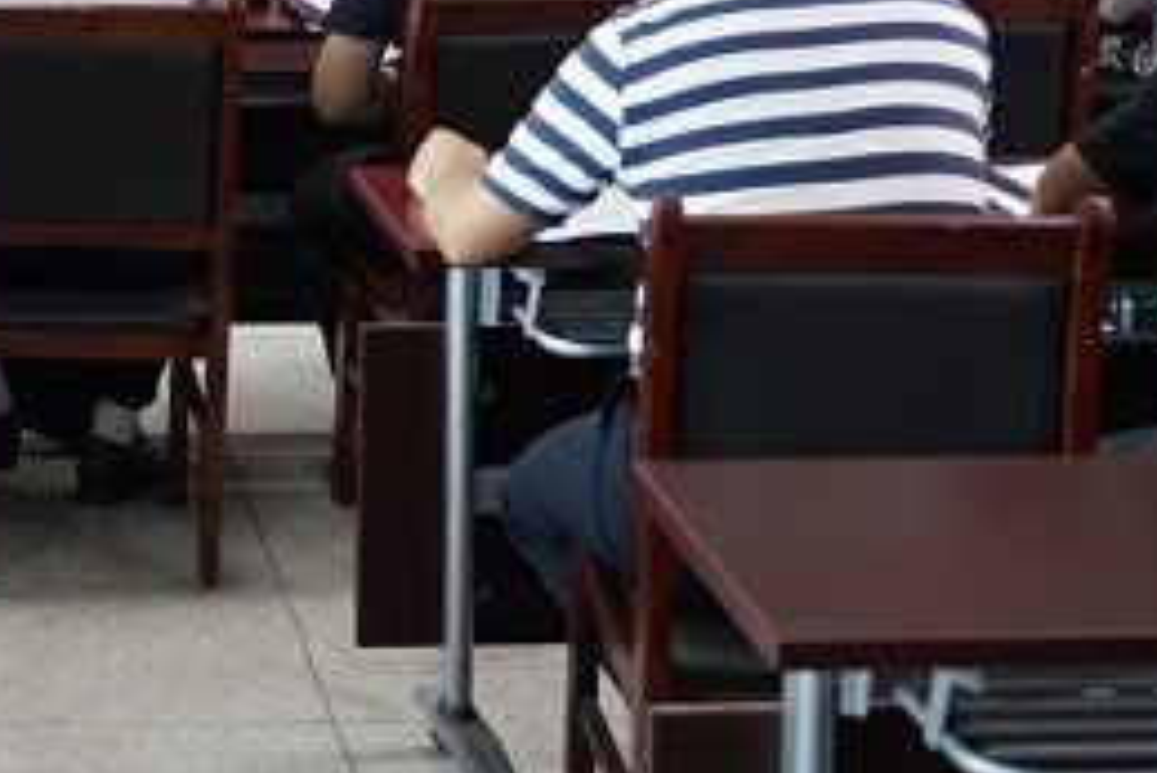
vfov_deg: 14.1
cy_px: -304
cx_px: -165
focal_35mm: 92
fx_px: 2958
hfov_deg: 20.9
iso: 2000
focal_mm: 28
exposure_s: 1/160
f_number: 2.8
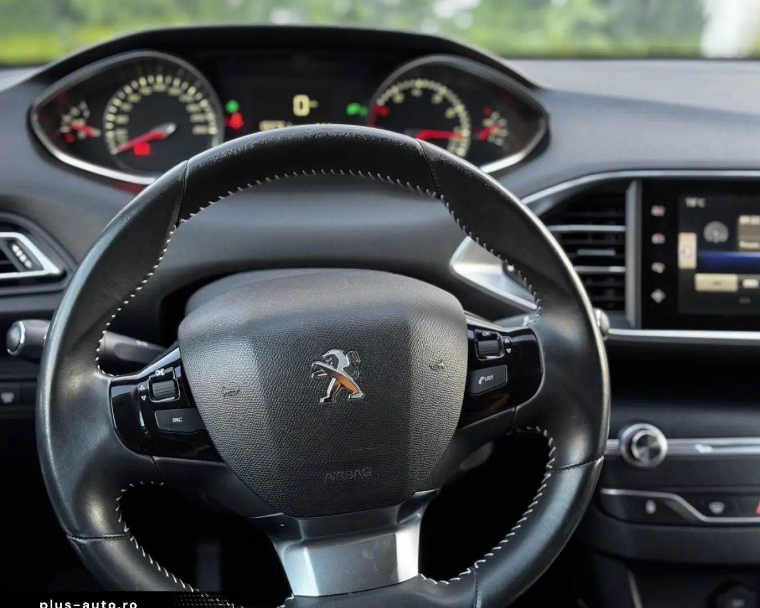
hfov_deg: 36.6
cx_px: 412
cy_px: 310
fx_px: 1147
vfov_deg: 29.7
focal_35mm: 51
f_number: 1.78
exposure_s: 1/40
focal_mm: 6.76
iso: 320
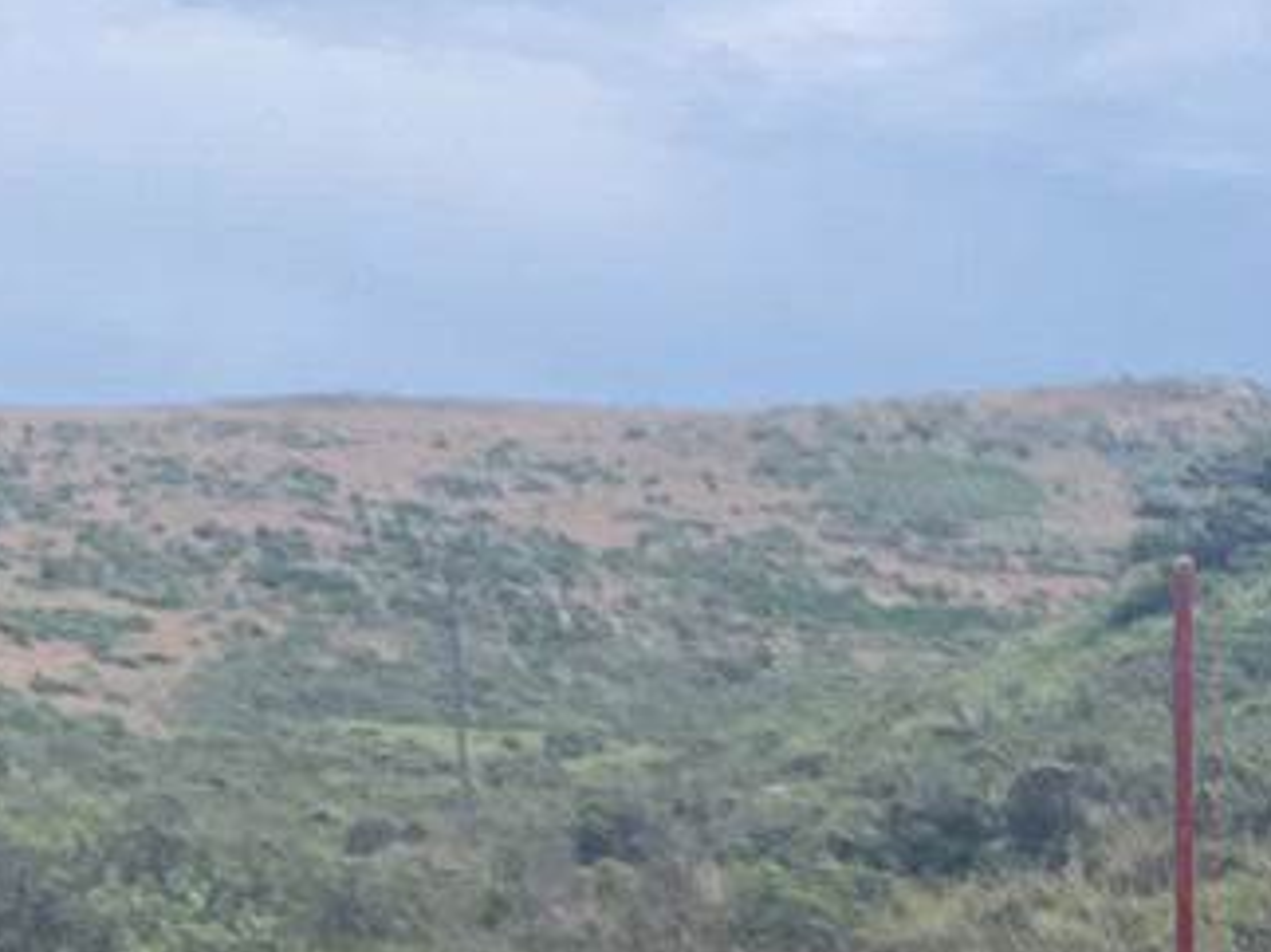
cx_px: 1074
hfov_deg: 12.2
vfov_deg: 8.4
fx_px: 5909
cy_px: 2301
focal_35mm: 161
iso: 25
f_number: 1.8
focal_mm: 4.25
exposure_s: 1/1500
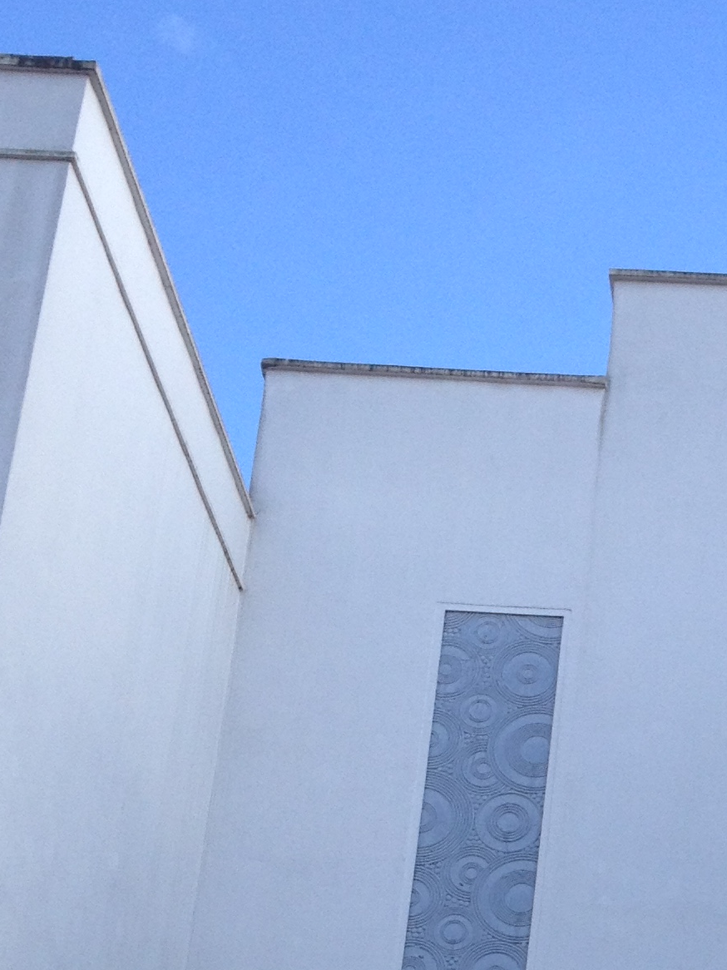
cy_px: 1057
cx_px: 828
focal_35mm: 98
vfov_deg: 19.2
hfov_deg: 14.7
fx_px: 2745
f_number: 2.4
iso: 50
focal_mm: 4.28
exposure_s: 1/600
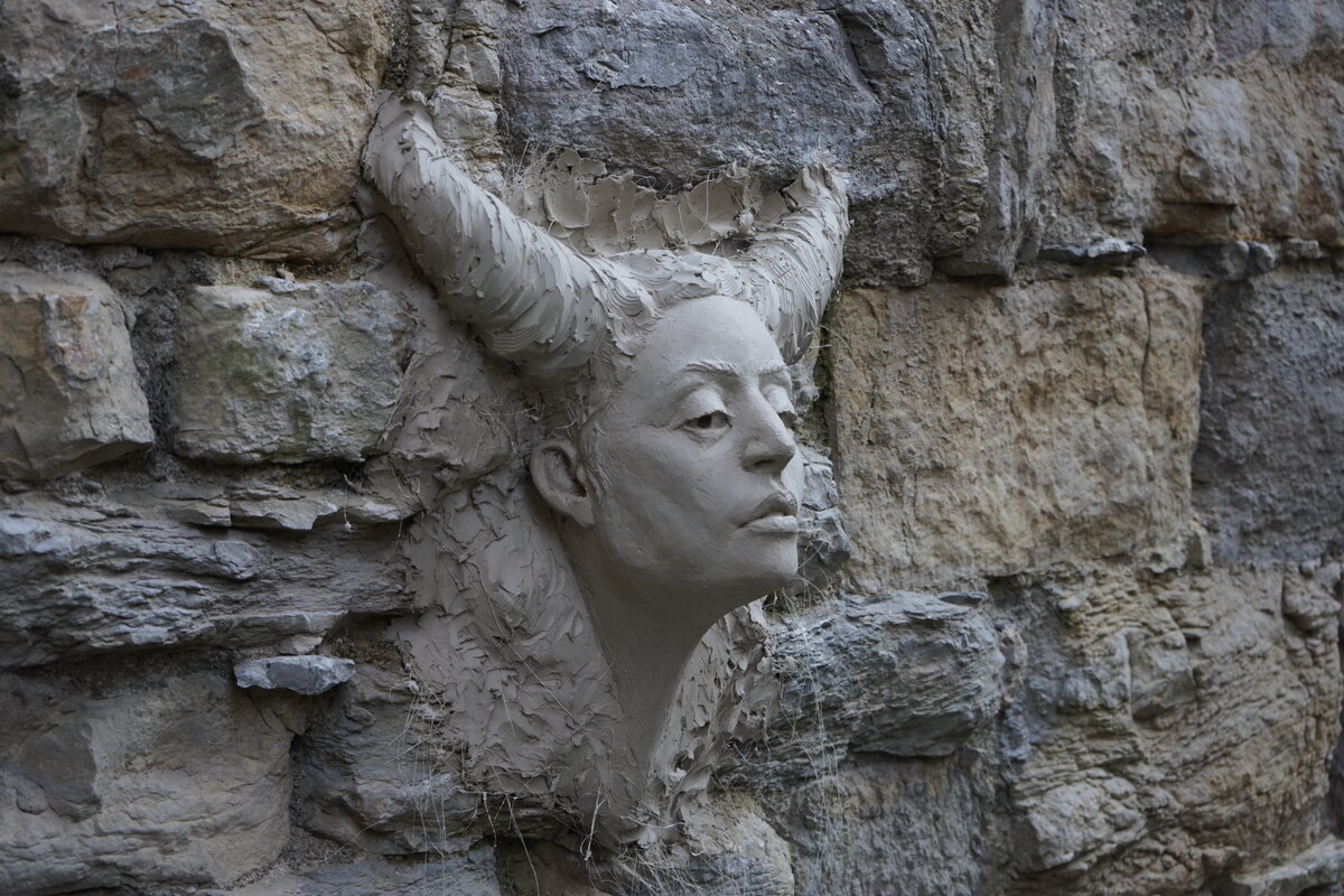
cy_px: 448
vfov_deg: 19.5
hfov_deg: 28.8
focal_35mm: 70
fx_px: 2613
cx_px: 672
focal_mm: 70
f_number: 5.6
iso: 1000
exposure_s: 1/160
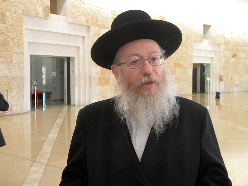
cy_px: 93
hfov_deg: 45.8
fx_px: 294
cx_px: 124
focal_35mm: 41
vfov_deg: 35.1
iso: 1116
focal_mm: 7.3
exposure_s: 1/70.7
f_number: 3.8
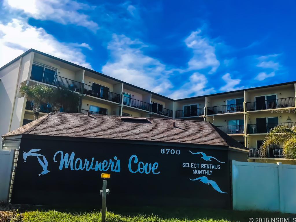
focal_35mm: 28
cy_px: 111
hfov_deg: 63.4
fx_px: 239
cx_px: 148
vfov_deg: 49.7
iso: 20
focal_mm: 3.99
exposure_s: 1/2994
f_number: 1.8
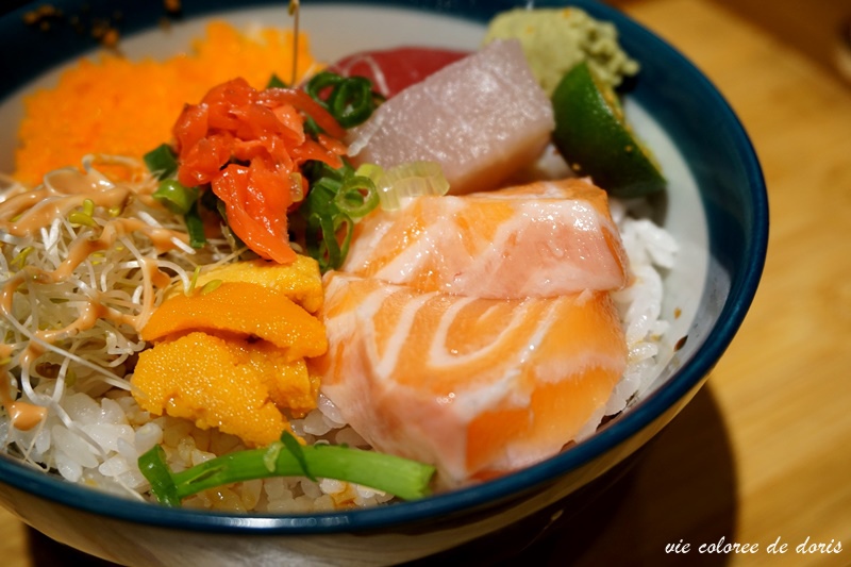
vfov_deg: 30.8
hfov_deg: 45.0
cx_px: 426
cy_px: 284
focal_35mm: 44
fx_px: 1028
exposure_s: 1/60
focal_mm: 29
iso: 640
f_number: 5
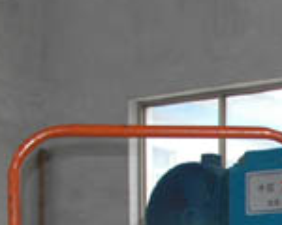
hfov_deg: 11.1
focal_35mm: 165
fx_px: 1377
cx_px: 470
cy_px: 487
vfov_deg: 8.7
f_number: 3.8
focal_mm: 22
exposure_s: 1/60
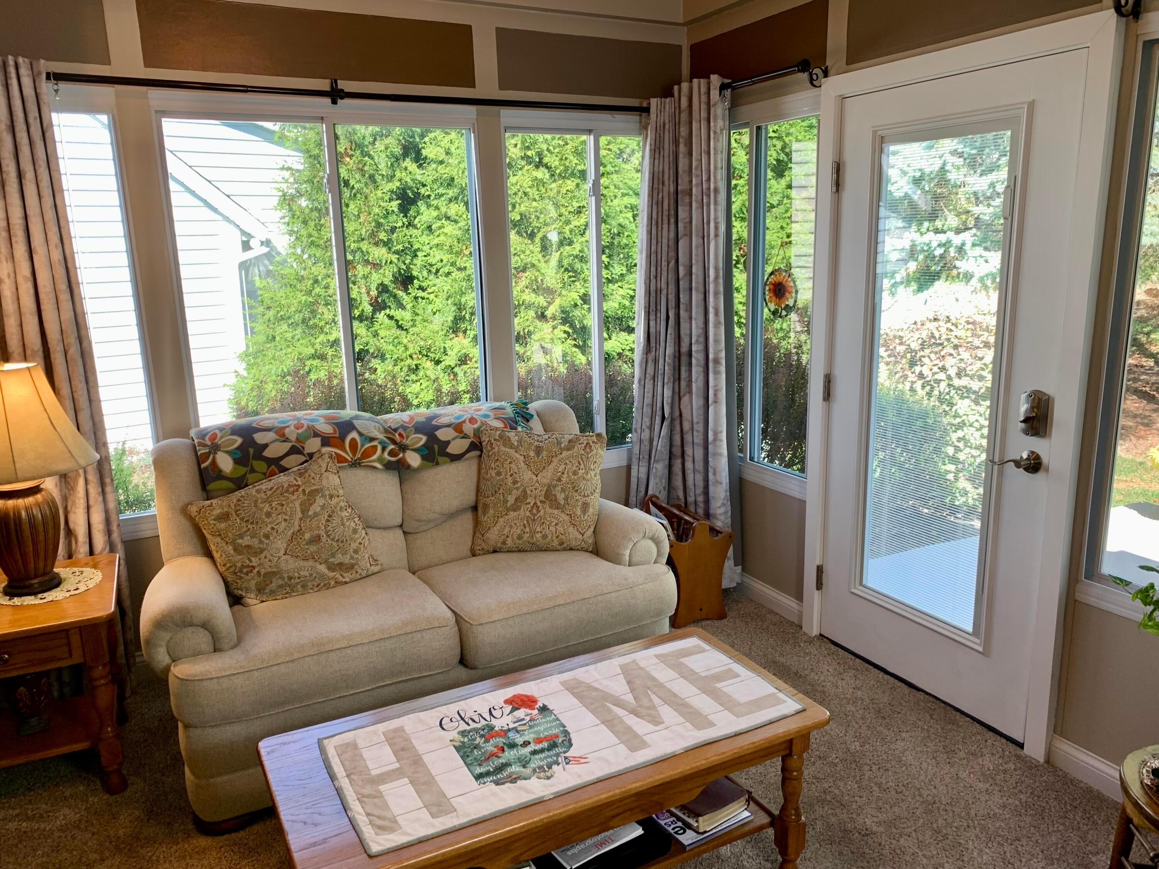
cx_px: 580
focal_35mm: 26
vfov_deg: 53.1
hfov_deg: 67.3
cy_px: 434
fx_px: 871
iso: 50
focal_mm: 4.25
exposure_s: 1/120
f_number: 1.8
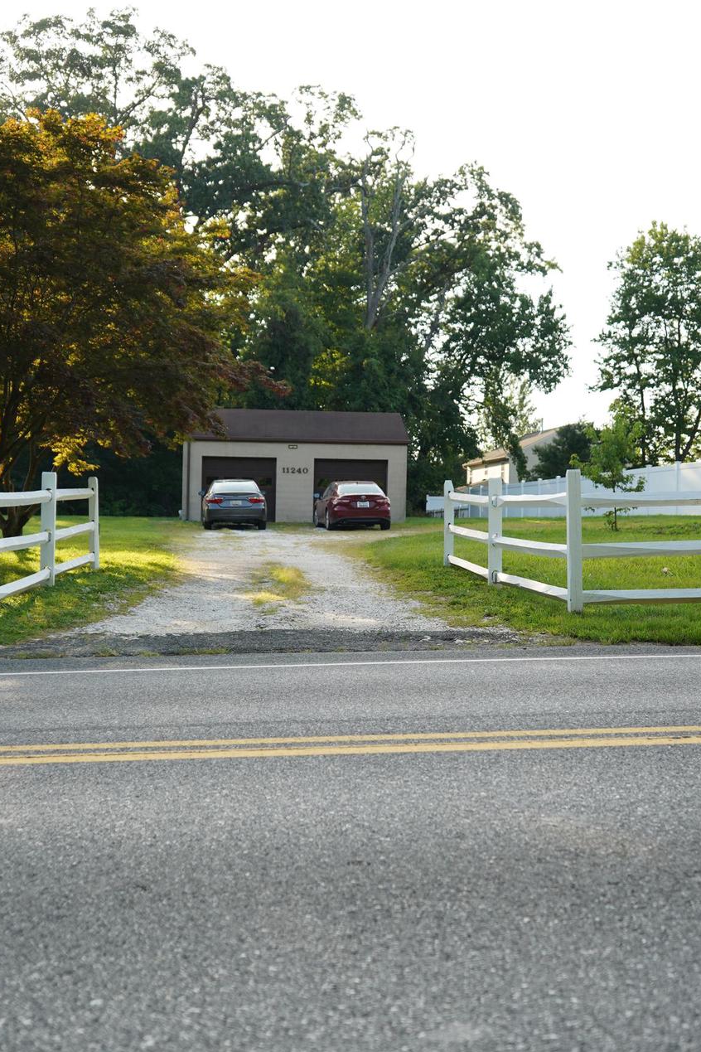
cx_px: 351
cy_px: 564
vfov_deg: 42.7
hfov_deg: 29.2
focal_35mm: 46
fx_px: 1343
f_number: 4
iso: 100
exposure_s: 1/160
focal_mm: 38
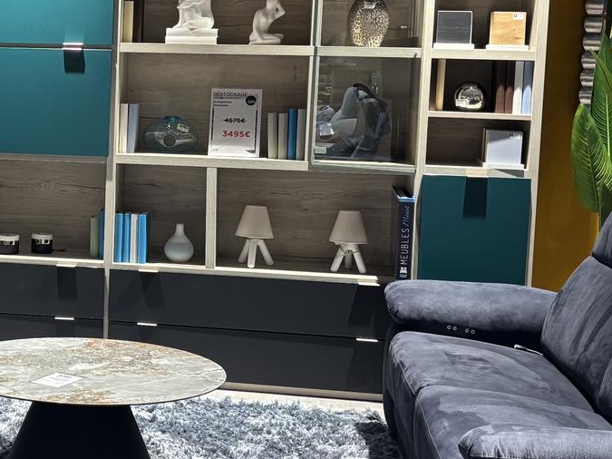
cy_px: 169
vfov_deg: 19.9
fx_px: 1308
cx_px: 5
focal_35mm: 74
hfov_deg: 25.1
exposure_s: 1/50
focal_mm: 5.96
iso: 160
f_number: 1.6
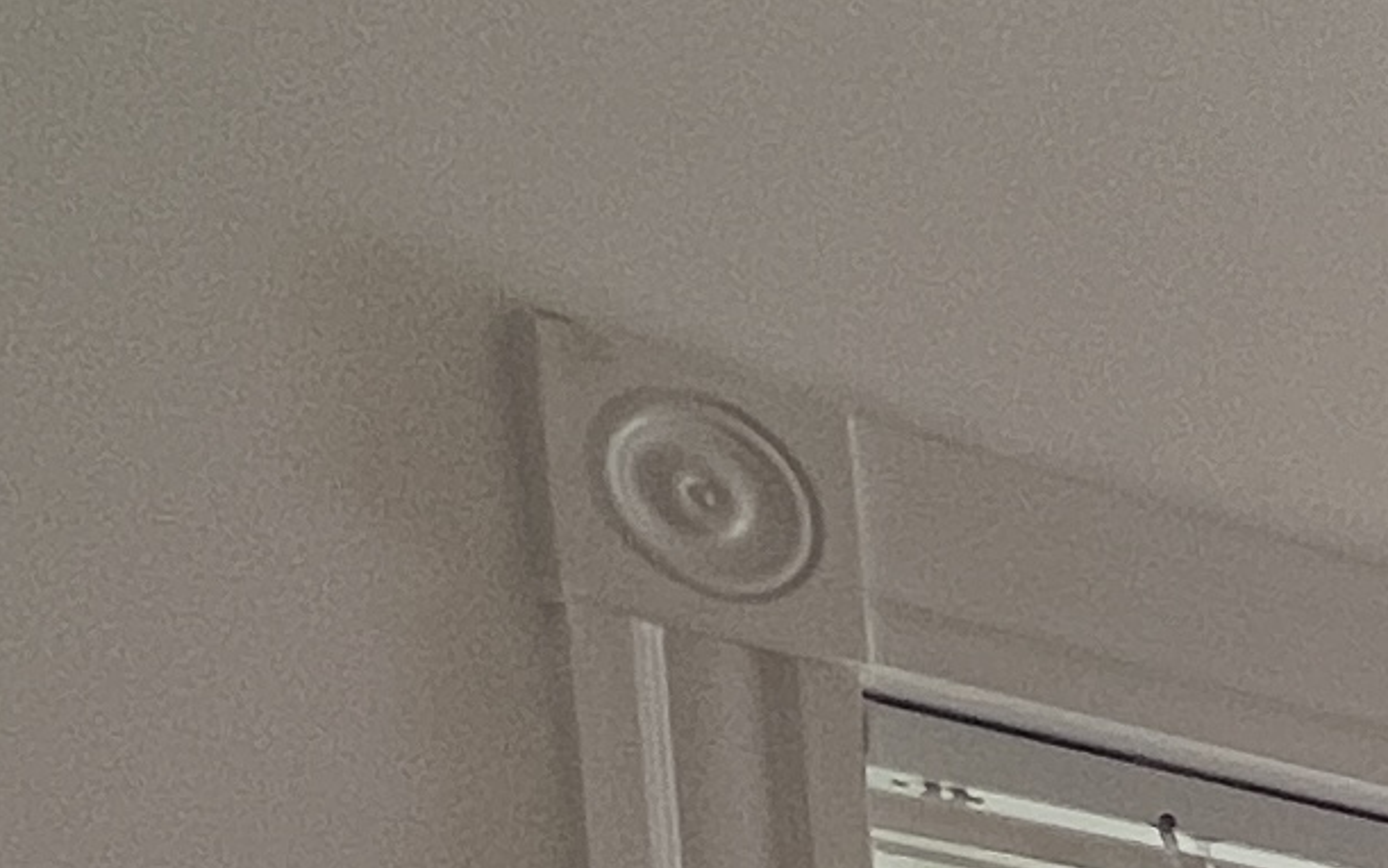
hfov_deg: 13.2
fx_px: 3443
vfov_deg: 10.9
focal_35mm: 91
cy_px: 2379
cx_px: 3687
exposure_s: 1/122
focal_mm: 1.57
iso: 50
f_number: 1.8
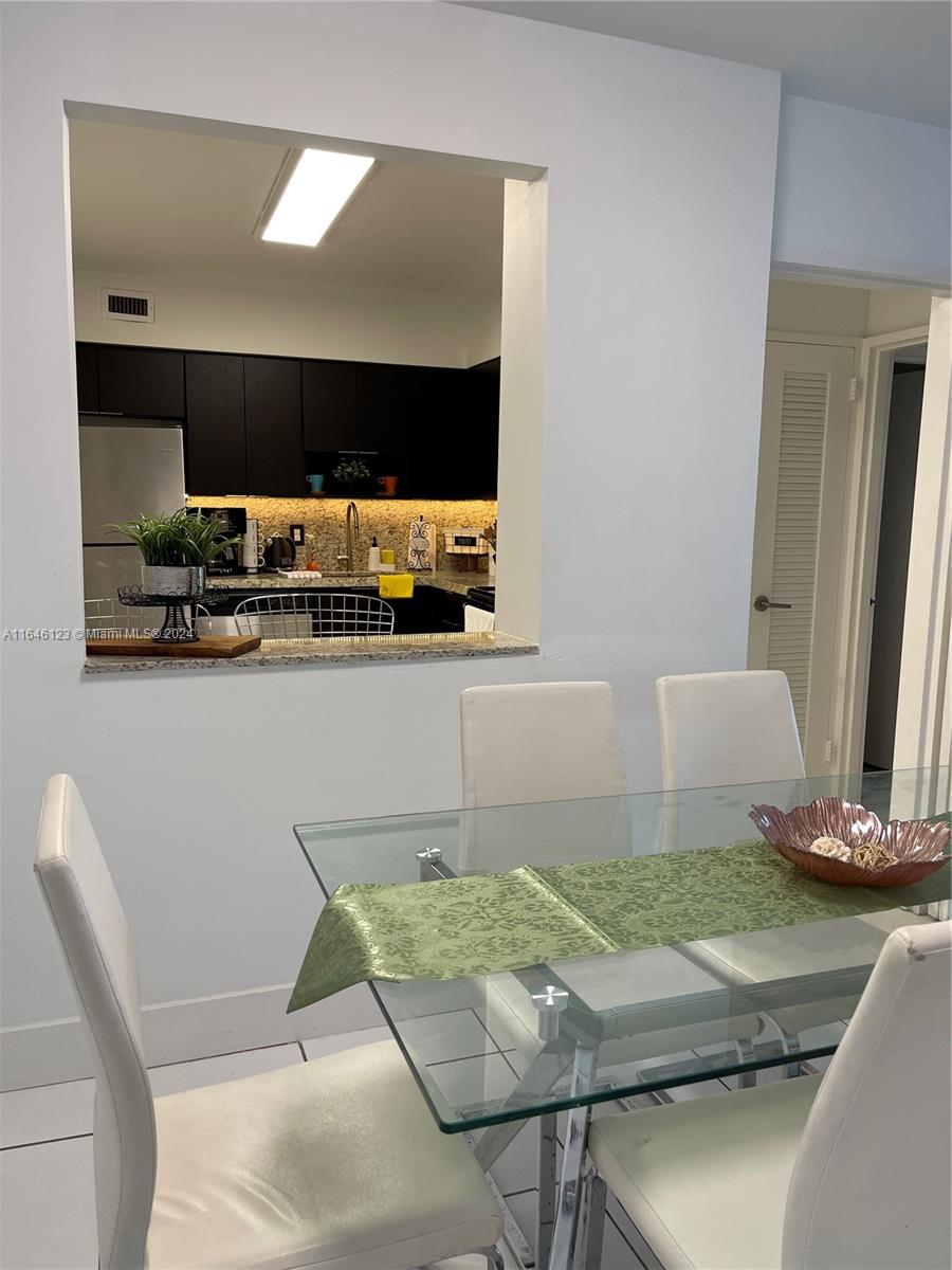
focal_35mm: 26
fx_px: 953
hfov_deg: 53.1
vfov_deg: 67.3
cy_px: 635
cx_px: 476
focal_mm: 5.1
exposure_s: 1/60
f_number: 1.6
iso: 64
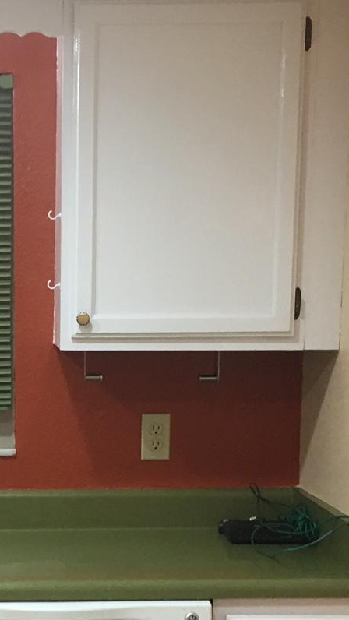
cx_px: -30
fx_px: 1316
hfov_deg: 14.8
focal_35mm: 80
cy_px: 482
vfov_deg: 26.1
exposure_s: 1/30
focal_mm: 4.15
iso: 80
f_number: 2.2
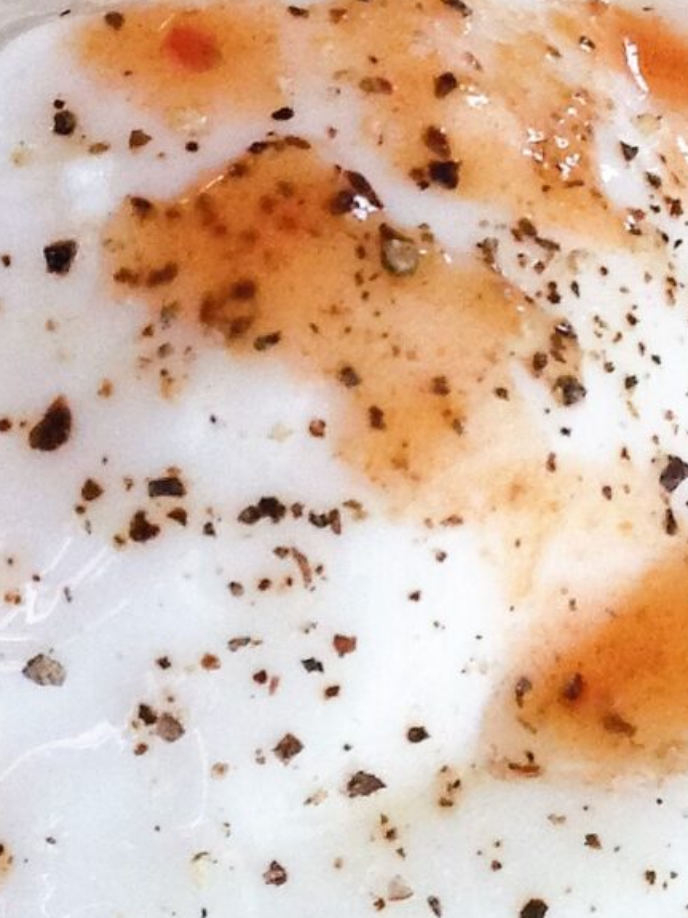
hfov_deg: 10.0
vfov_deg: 13.3
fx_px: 3897
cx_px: -83
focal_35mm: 147
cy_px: 118
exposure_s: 1/20
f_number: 2.4
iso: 200
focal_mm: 4.12
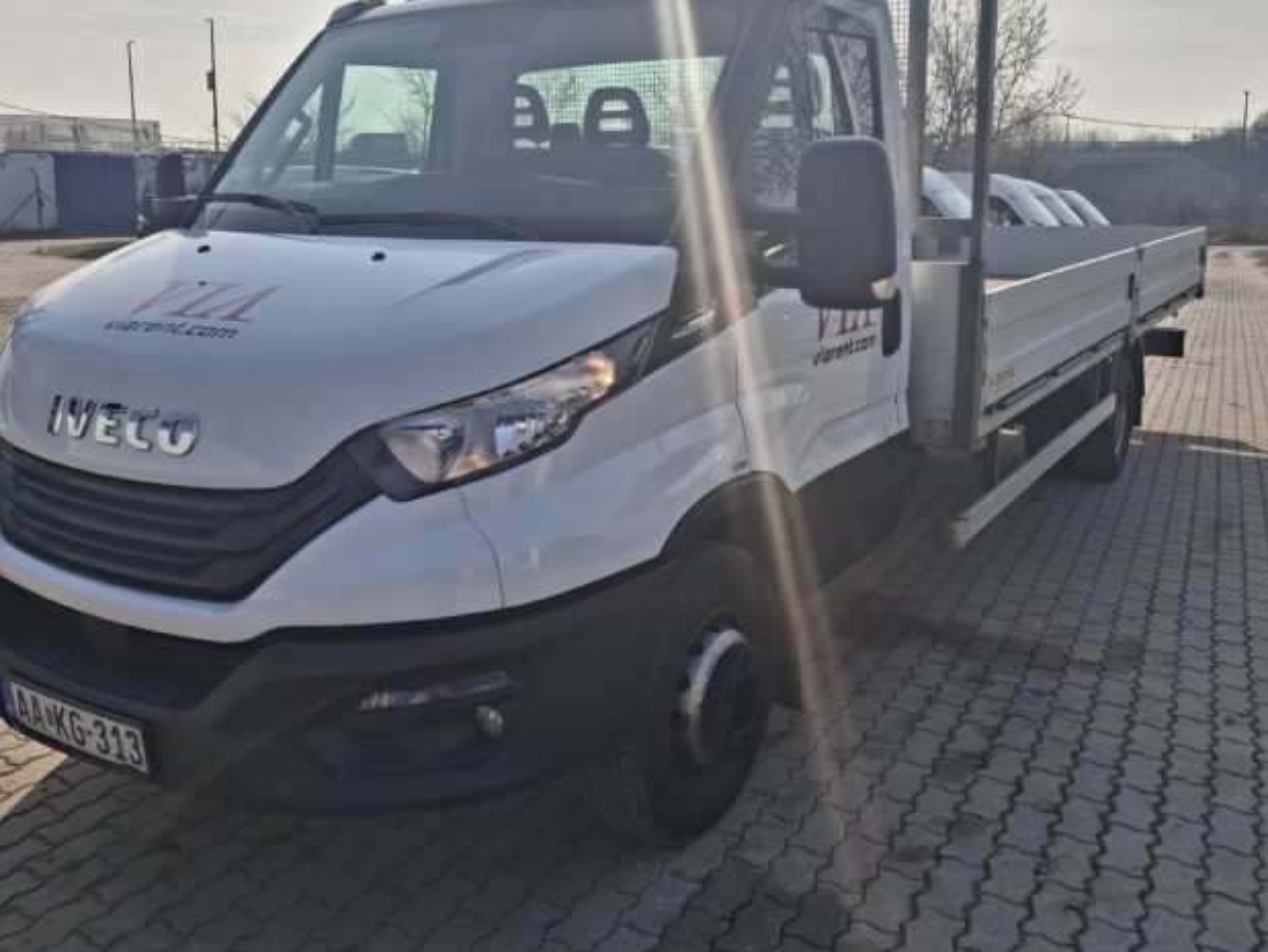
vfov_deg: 45.4
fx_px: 1136
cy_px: 420
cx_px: 686
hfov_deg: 58.2
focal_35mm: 31
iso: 32
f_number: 1.8
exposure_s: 1/3968
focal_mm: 4.69
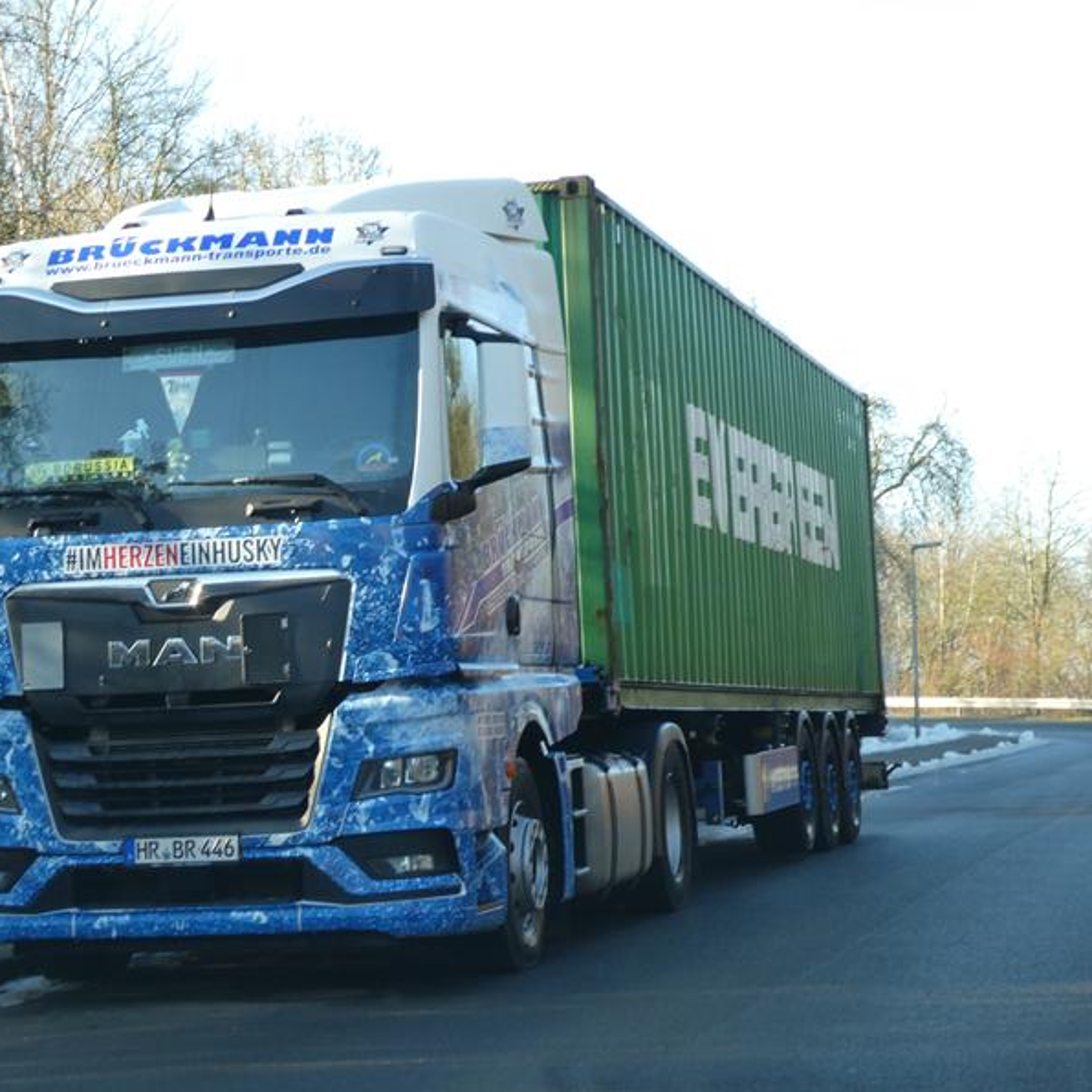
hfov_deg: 20.8
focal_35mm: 83
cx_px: 361
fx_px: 2962
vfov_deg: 20.9
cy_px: 546
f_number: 4.5
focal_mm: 12.5
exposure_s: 1/80
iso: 100
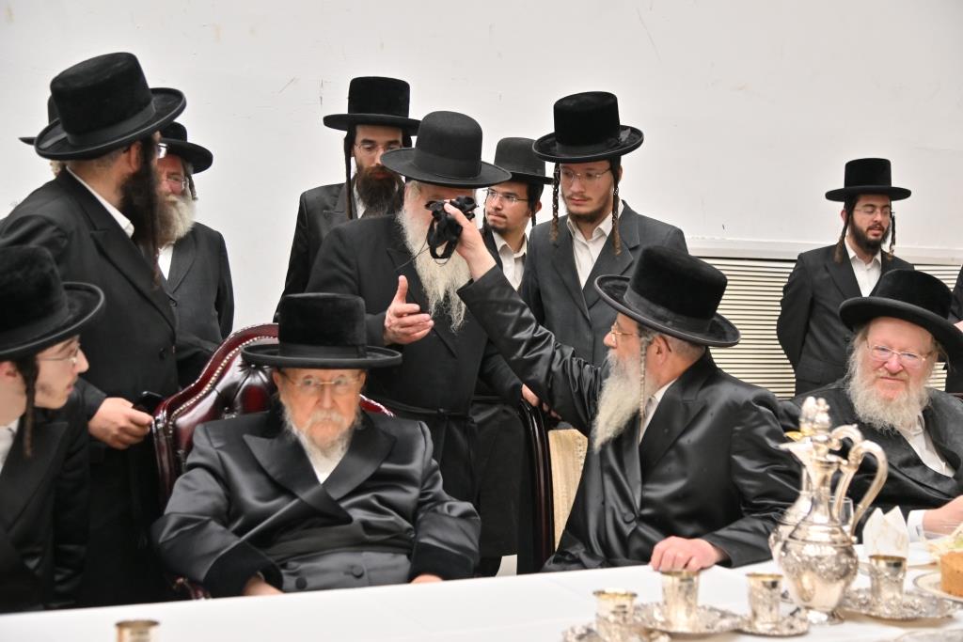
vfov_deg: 27.0
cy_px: 321
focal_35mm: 50
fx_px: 1338
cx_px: 482
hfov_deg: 39.6
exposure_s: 1/200
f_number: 4
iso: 1000
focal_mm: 50
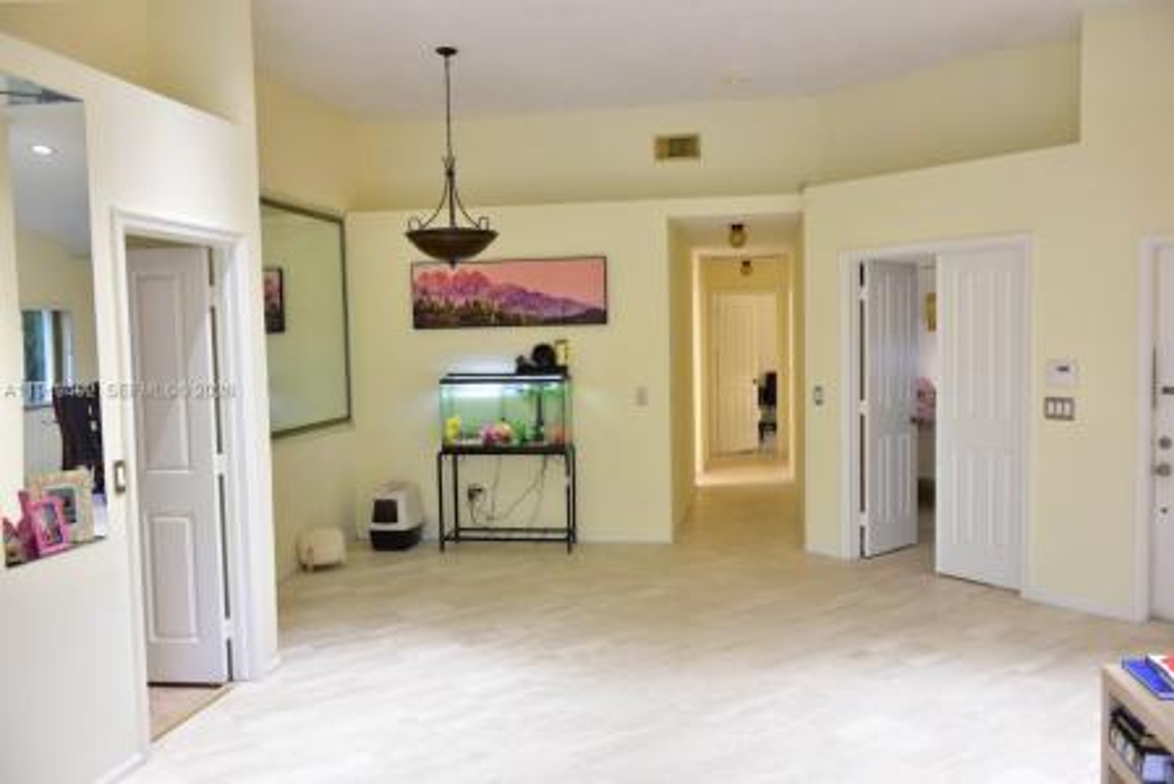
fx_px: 1012
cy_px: 392
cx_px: 587
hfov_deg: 60.3
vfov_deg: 42.4
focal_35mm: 31
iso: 1000
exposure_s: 1/15
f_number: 4.5
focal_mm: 31
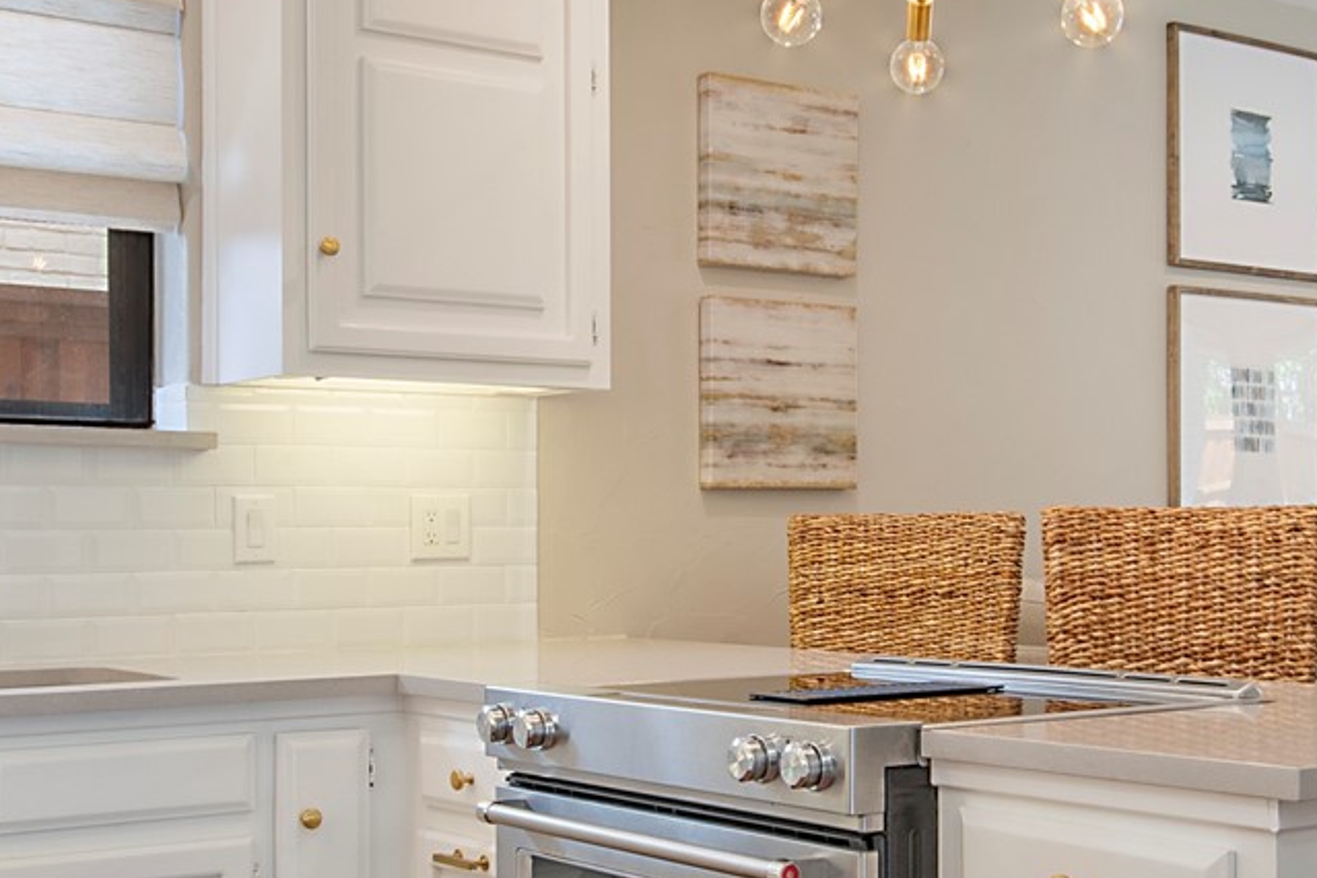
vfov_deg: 26.5
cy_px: 504
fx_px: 1866
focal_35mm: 51
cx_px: 732
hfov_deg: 38.8
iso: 100
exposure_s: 1/5
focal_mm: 10
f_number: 11
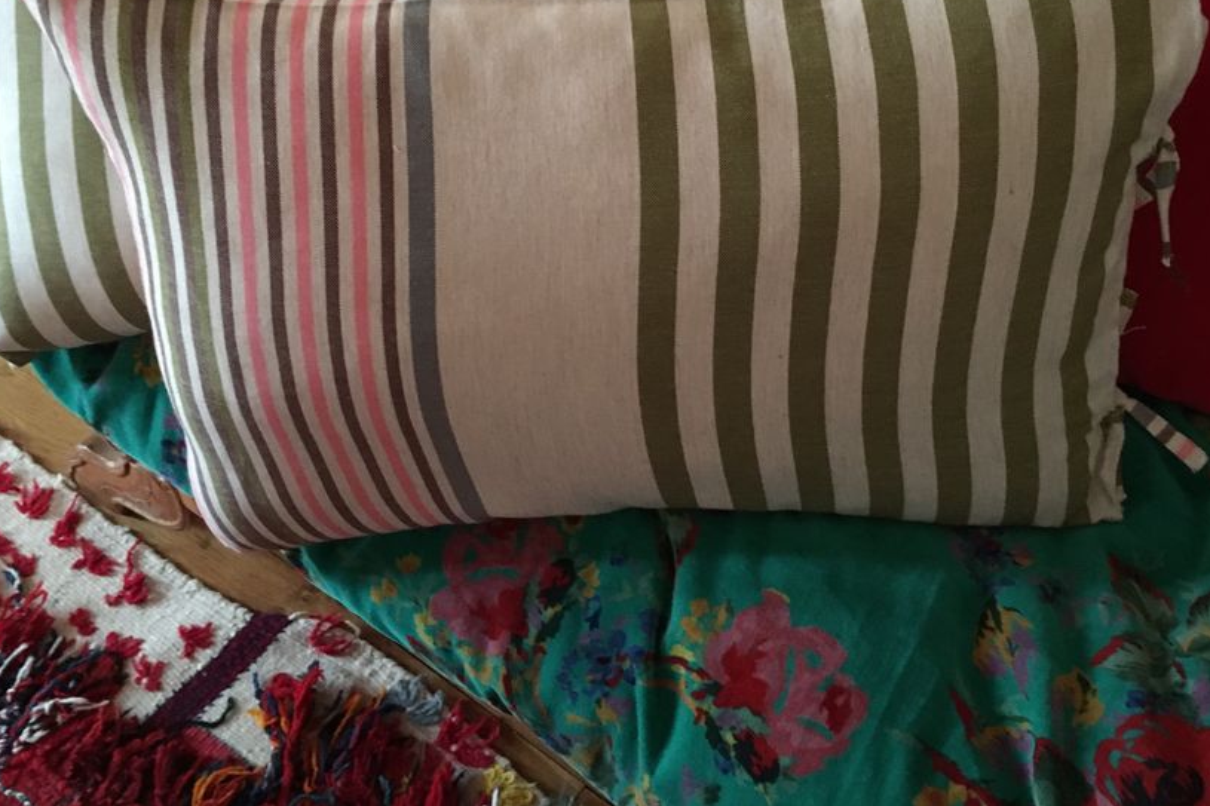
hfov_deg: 51.9
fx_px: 1243
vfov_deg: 35.5
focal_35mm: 37
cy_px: 251
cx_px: 629
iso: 500
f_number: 2.2
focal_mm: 4.15
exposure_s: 1/17
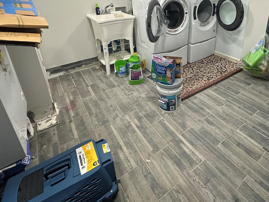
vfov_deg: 57.3
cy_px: 45
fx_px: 171
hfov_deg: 74.8
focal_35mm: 22
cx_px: 171
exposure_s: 1/60
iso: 320
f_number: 2.2
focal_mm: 2.22
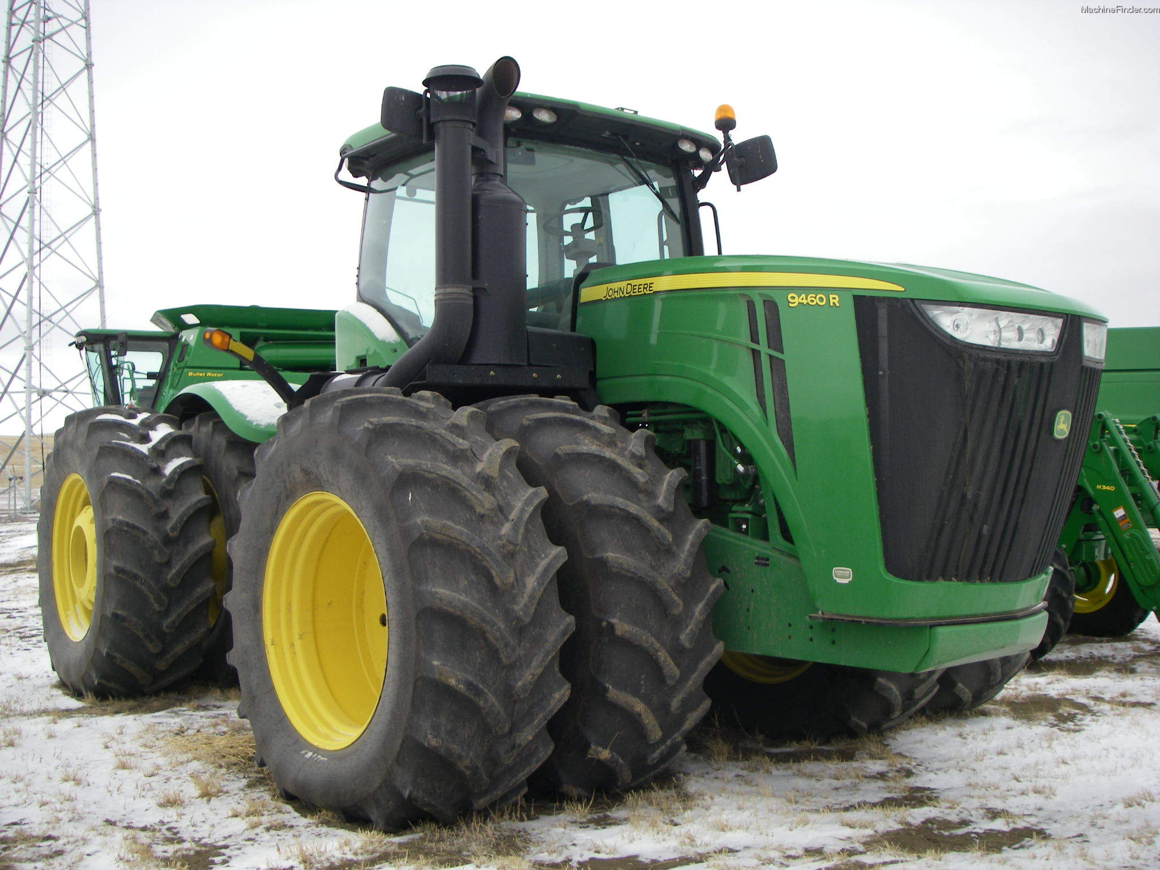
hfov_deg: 49.0
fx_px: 1273
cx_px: 580
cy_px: 435
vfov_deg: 37.7
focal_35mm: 38
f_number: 3.3
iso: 64
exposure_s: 1/80
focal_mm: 6.3
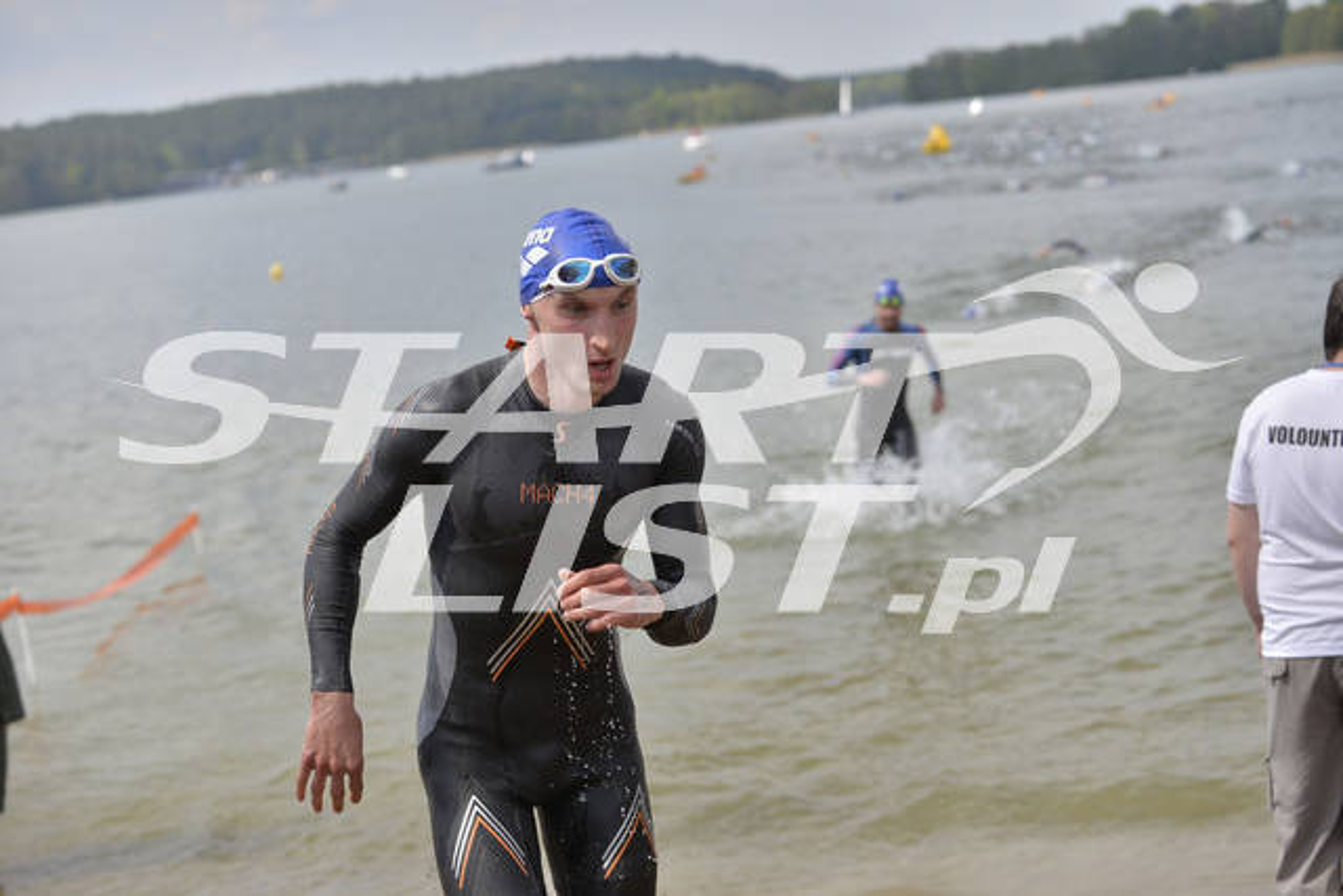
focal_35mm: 70
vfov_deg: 19.5
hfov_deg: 28.8
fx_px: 2612
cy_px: 448
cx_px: 672
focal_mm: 70
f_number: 4
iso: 200
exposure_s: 1/3200
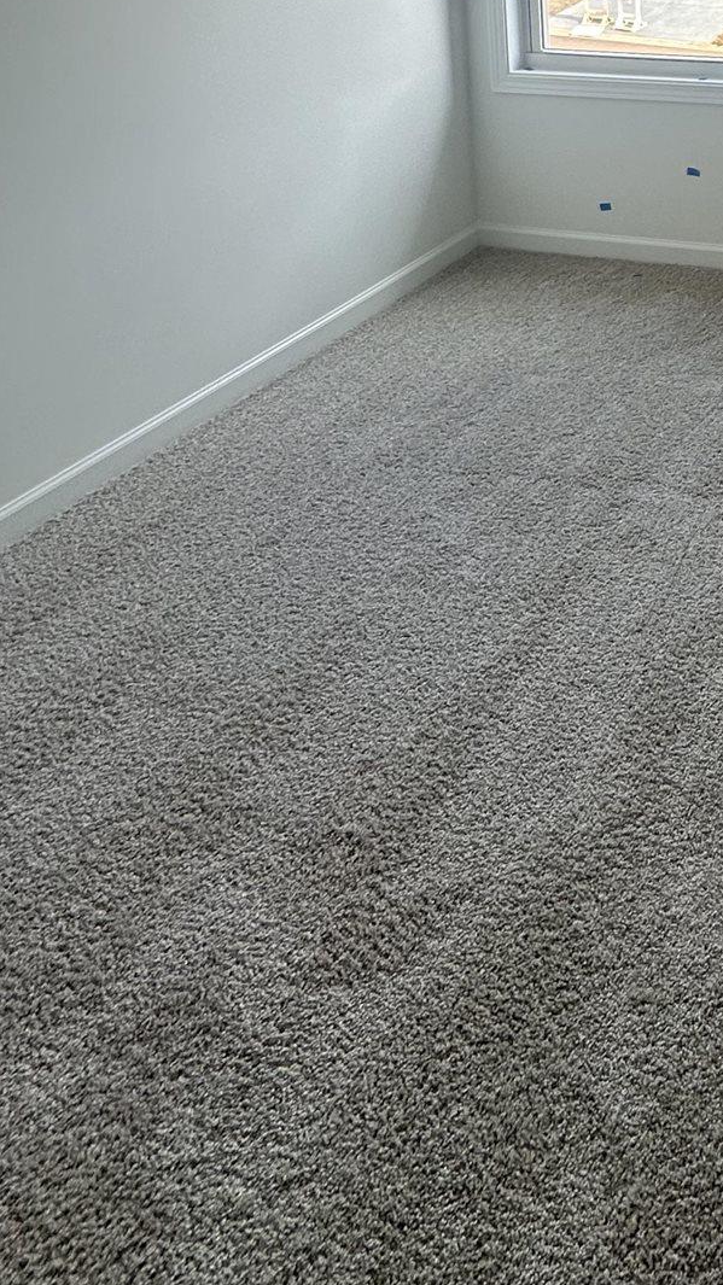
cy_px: -17
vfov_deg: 48.3
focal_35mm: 33
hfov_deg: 29.6
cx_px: 905
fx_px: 1125
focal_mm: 2.22
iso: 64
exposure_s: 1/120
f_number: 2.2
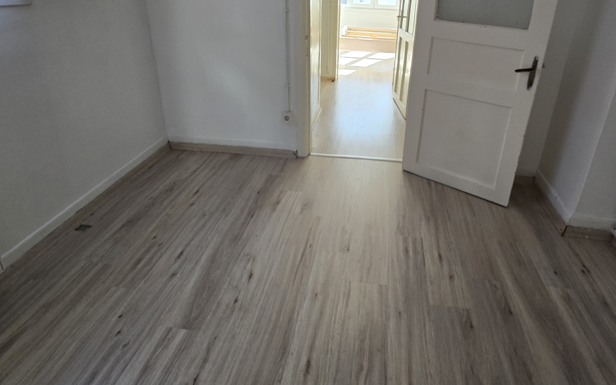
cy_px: 118
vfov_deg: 60.2
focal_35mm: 19
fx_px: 319
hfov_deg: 87.4
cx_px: 352
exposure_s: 1/50
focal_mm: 2.2
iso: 64
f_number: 2.2
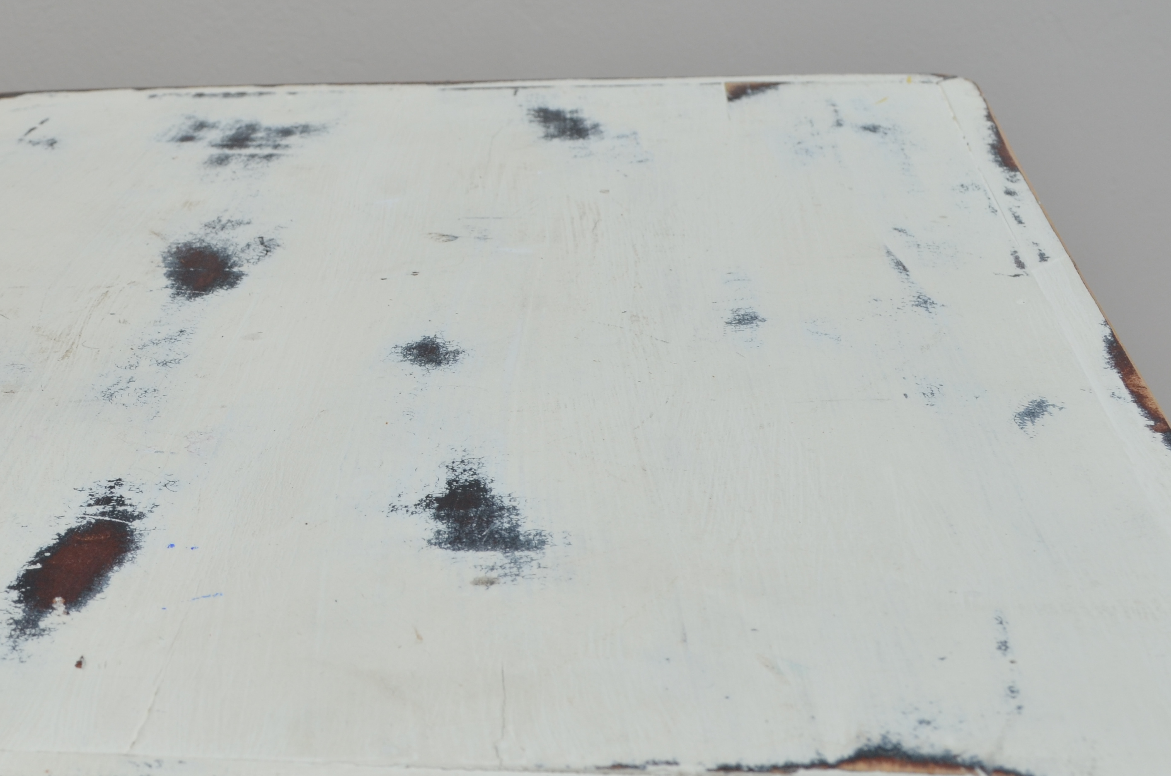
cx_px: 308
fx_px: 2207
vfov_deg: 19.9
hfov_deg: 29.3
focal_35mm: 68
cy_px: 449
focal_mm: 26
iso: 250
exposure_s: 1/180
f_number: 9.5
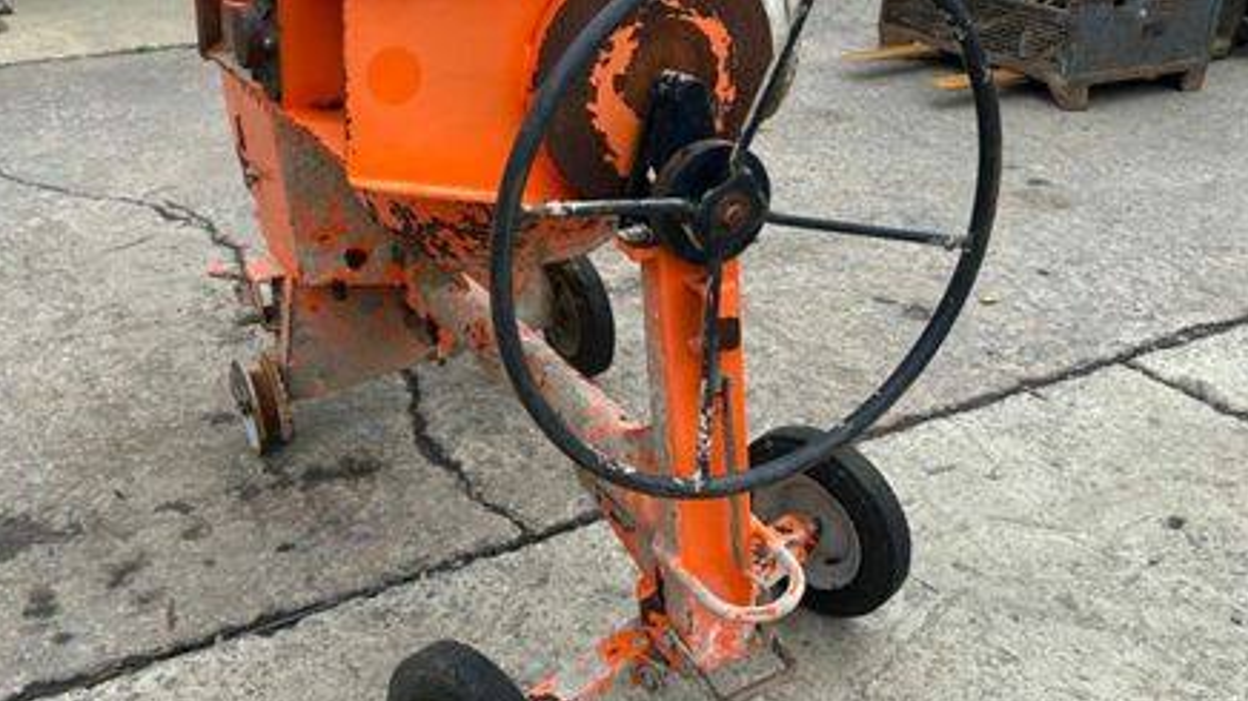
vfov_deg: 32.5
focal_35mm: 36
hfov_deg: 55.0
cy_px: 229
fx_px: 1191
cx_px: 510
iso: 80
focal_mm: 6.86
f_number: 1.78
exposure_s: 1/1812
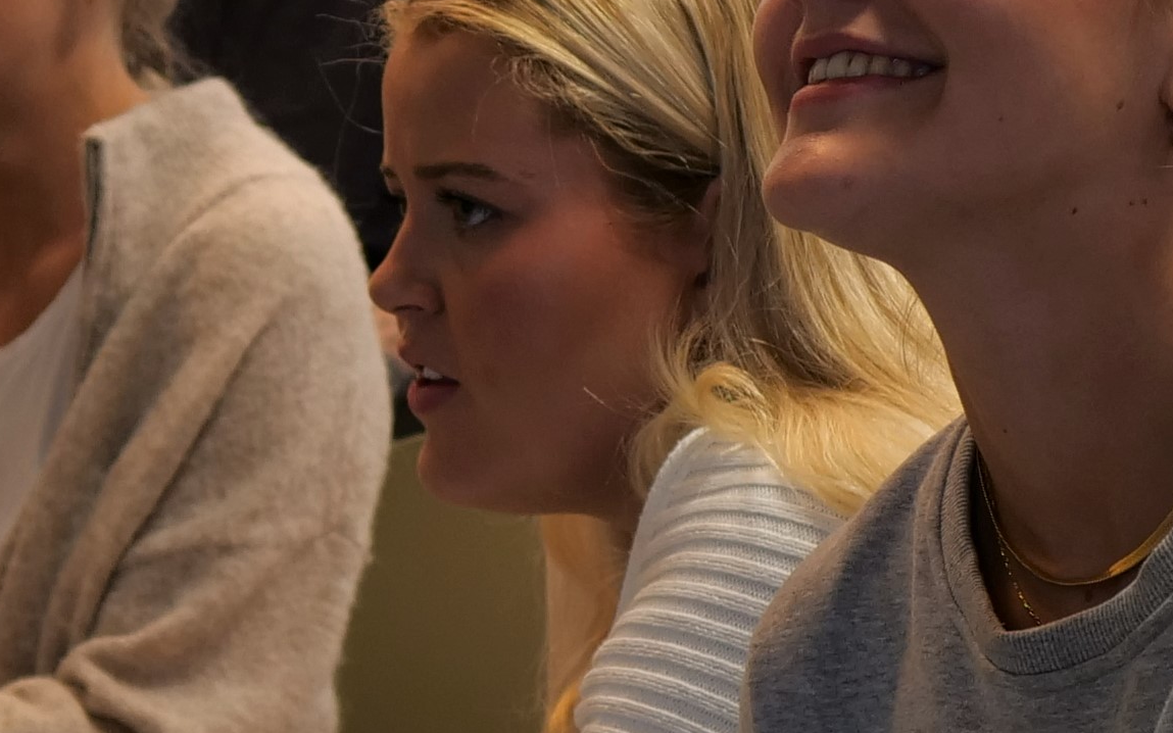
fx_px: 4891
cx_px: 216
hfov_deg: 13.6
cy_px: 531
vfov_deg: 8.6
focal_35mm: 153
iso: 200
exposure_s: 1/160
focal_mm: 16
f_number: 1.8
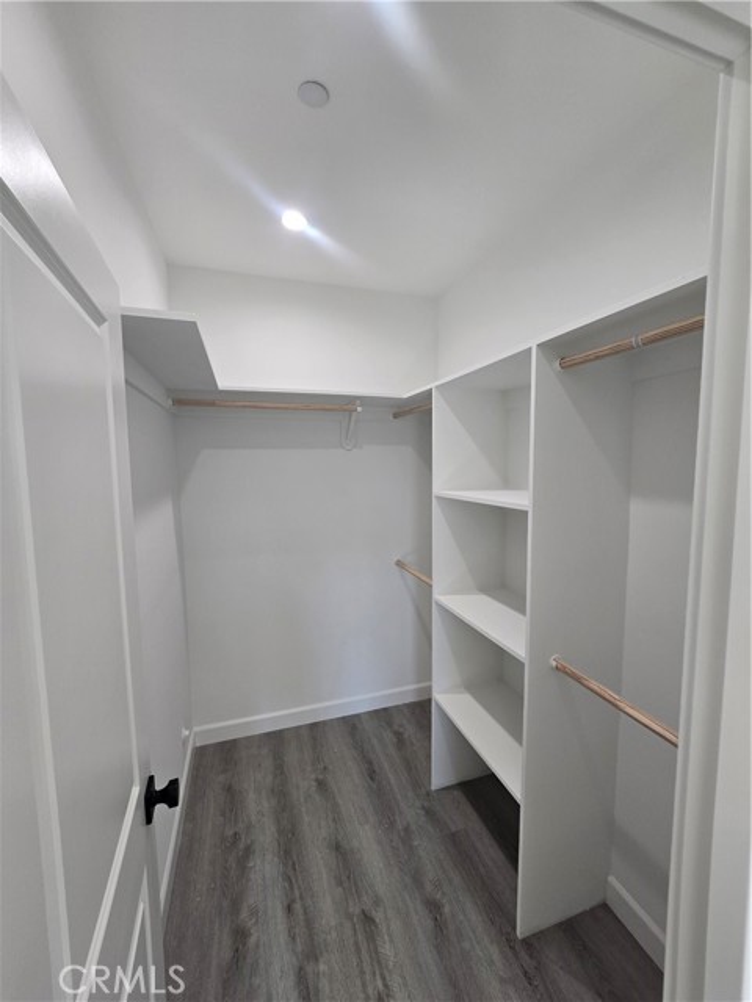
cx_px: 376
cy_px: 501
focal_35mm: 13
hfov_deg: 89.9
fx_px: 377
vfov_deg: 106.2
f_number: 2.2
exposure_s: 1/60
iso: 64
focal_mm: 2.2
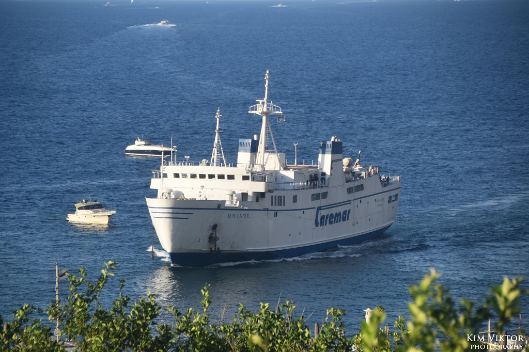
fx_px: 3415
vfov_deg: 5.9
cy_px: 176
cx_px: 264
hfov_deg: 8.9
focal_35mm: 232
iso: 200
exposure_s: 1/640
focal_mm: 155
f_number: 6.3
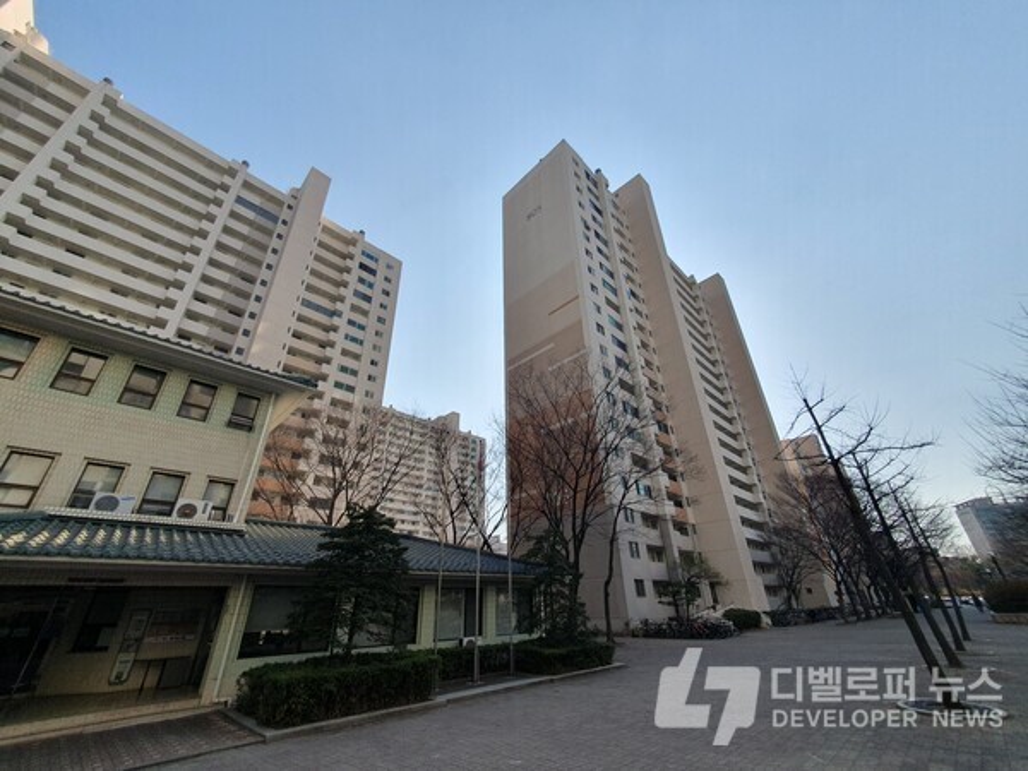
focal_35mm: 13
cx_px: 514
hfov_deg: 106.2
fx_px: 386
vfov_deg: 89.9
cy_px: 386
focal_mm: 1.8
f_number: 2.2
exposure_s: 1/1096
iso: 50
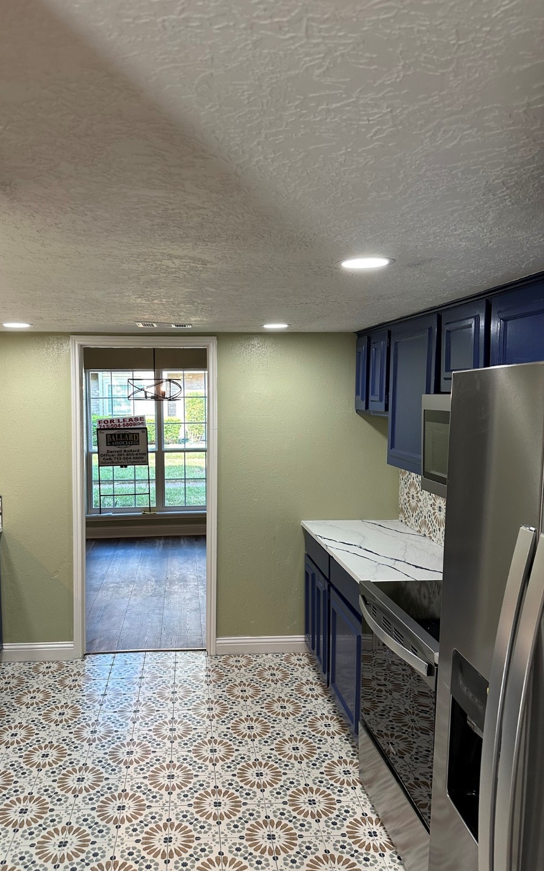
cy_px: 440
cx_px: 211
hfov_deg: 47.2
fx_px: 617
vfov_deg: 70.4
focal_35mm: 26
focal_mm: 6.86
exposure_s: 1/120
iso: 160
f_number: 1.78
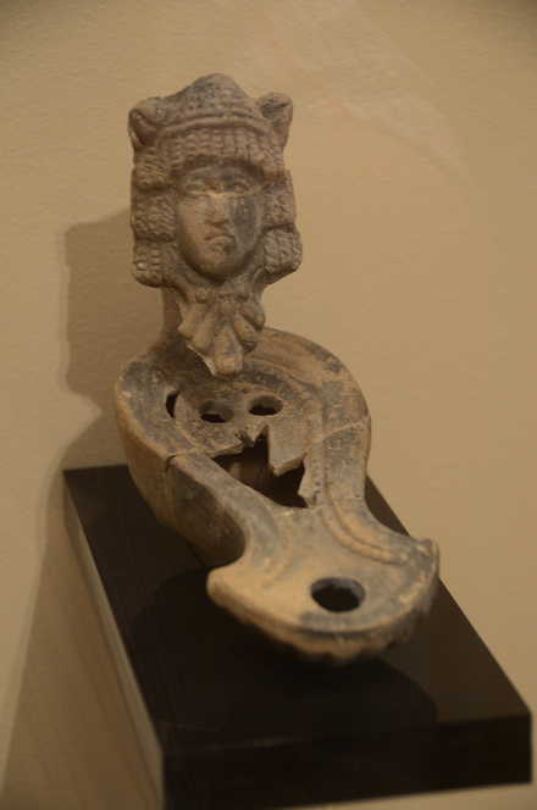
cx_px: 268
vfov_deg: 19.5
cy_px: 405
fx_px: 2359
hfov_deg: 13.0
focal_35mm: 105
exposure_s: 1/6
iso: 500
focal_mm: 70
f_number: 5
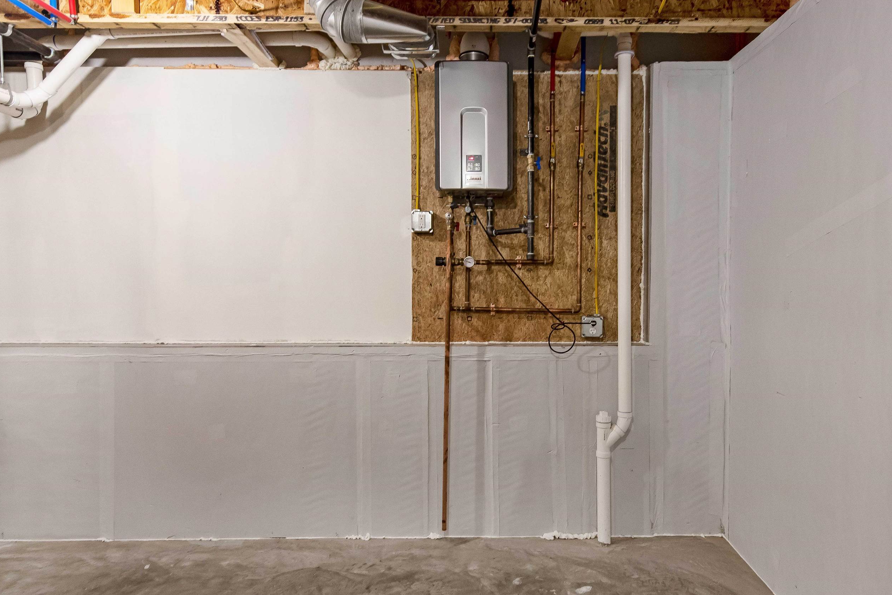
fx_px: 545
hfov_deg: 78.4
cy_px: 320
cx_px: 491
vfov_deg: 57.2
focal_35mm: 22
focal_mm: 12
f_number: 7.1
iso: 400
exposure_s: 1/8
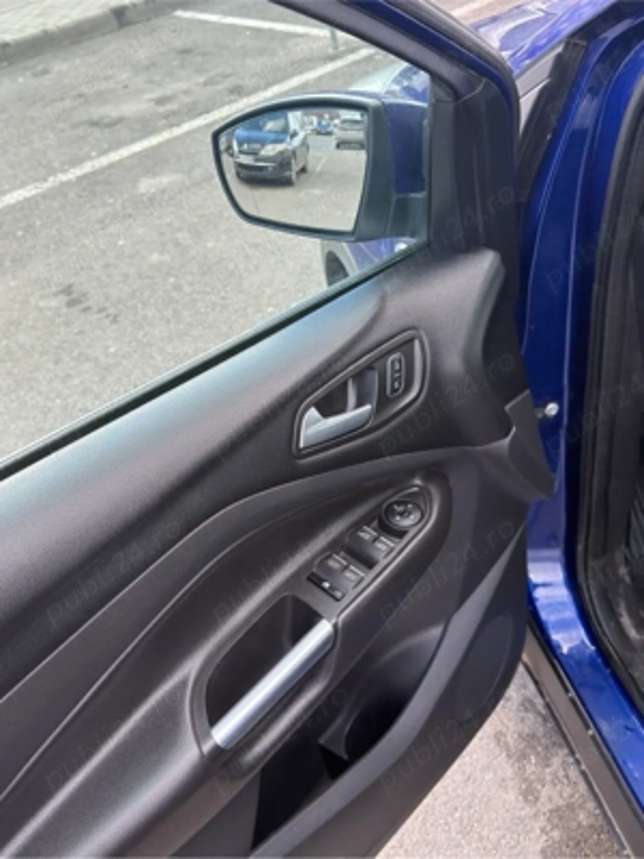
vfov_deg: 52.6
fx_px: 868
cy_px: 430
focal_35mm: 35
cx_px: 322
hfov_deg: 40.7
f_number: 1.78
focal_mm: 6.76
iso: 64
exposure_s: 1/311
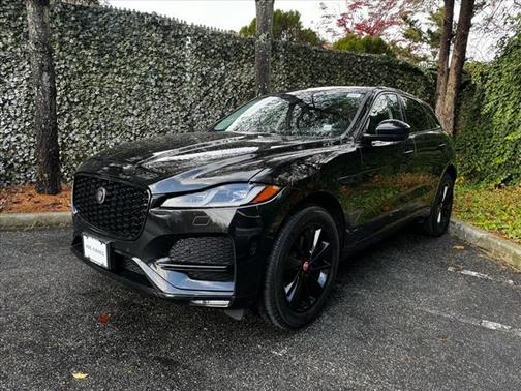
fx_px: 361
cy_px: 196
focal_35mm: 24
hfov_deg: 71.6
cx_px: 260
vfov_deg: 56.8
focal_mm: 6.76
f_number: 1.78
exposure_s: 1/121
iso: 64
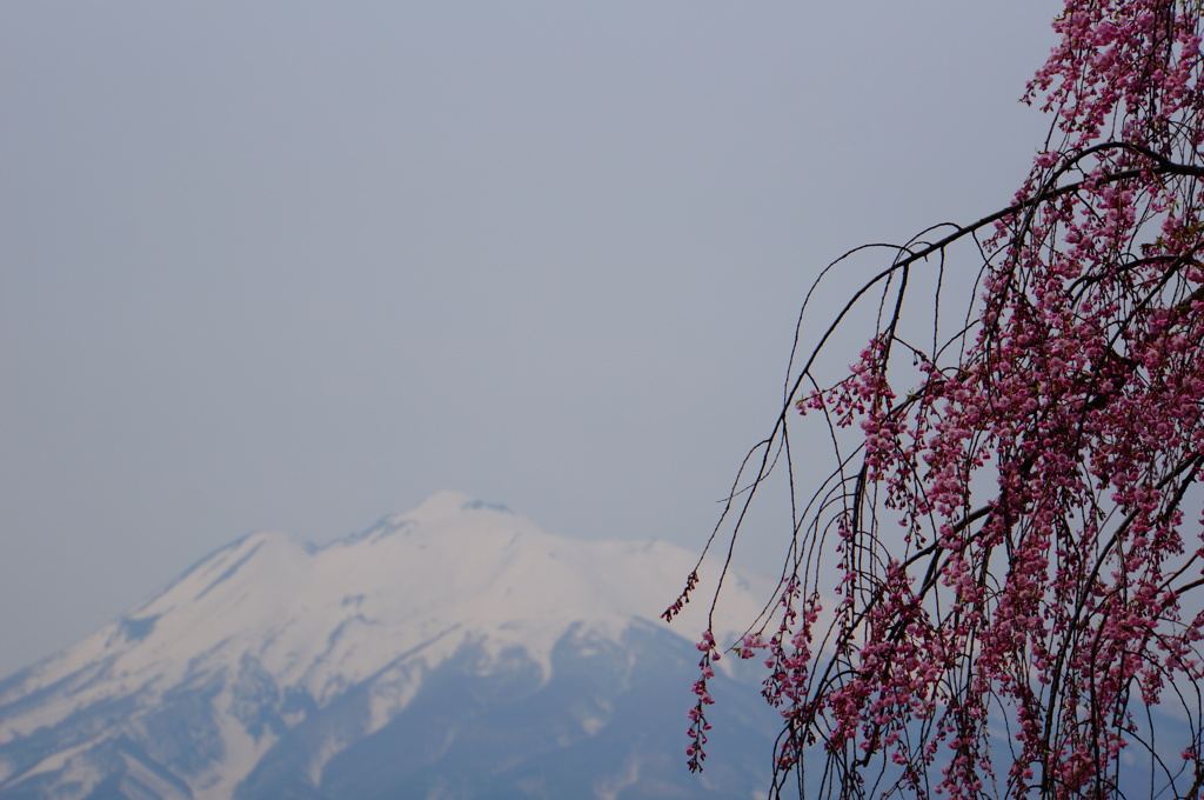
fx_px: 4609
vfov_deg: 9.9
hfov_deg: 14.9
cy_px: 400
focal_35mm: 138
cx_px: 602
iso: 100
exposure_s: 1/1000
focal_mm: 92
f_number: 6.3
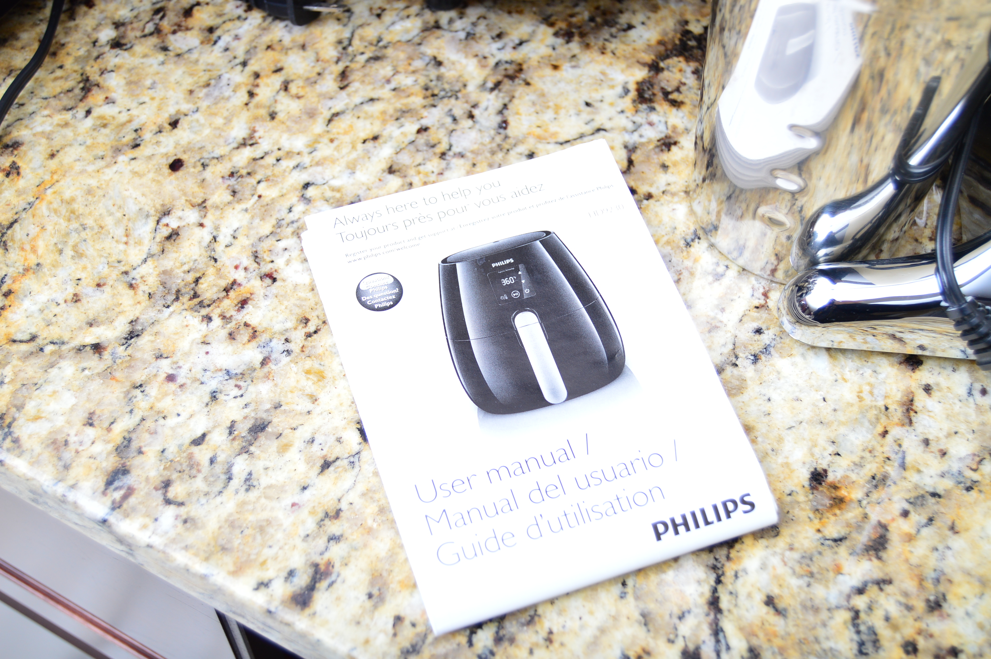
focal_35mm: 45
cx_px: 496
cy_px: 330
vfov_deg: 29.8
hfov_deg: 43.6
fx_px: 1238
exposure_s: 1/200
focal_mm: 30
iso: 200
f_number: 4.2
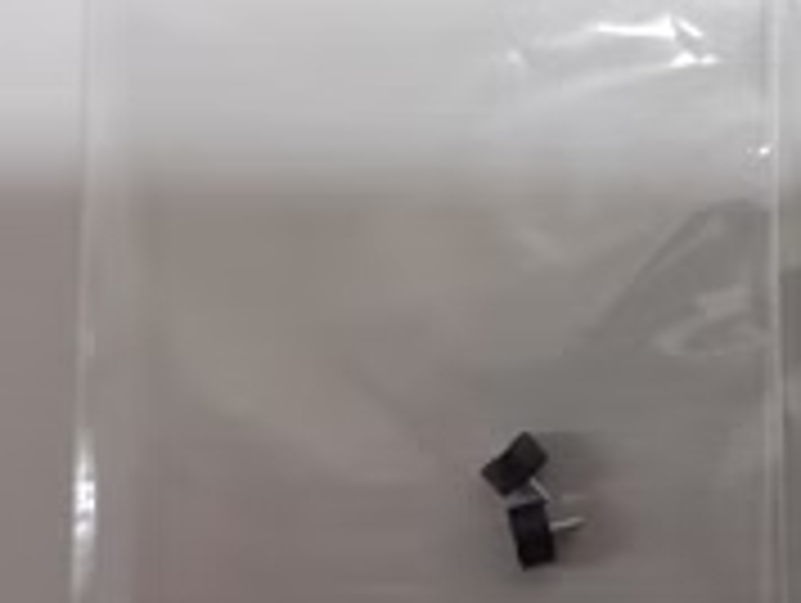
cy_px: 405
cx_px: 603
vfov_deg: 26.9
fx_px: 1251
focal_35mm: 54
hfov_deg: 34.7
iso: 125
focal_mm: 4.2
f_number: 1.7
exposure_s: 1/50
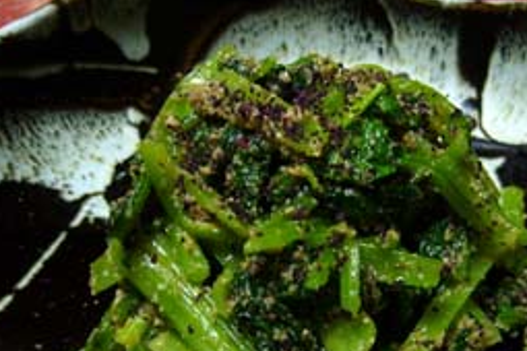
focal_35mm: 50
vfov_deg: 27.0
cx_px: 314
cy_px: 203
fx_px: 732
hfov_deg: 39.4
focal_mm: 5.8
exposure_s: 1/8
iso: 80
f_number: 2.8
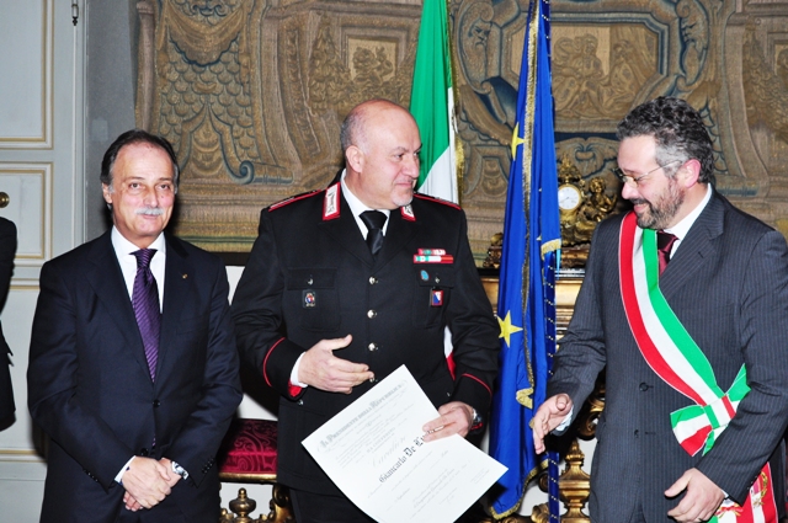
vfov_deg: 20.1
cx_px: 394
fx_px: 1476
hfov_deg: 29.9
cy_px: 262
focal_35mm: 68
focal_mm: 45
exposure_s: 1/160
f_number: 8
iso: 400
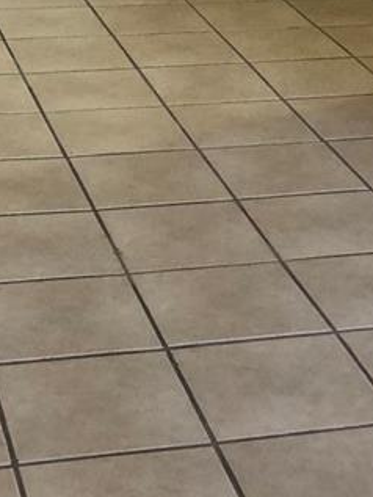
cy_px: 183
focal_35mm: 106
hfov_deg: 14.0
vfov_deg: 18.5
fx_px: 1522
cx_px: 199
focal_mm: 4
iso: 40
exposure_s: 1/17
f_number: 1.8
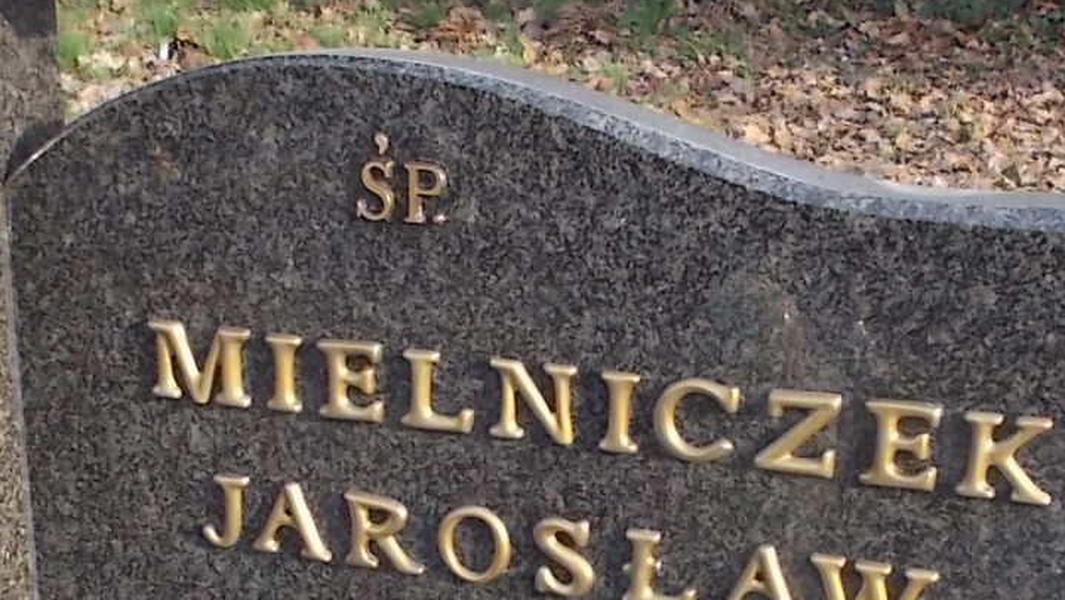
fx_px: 1780
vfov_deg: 18.8
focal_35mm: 63
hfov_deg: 33.3
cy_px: 553
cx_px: 521
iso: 80
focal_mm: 4.6
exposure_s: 1/200
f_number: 3.2
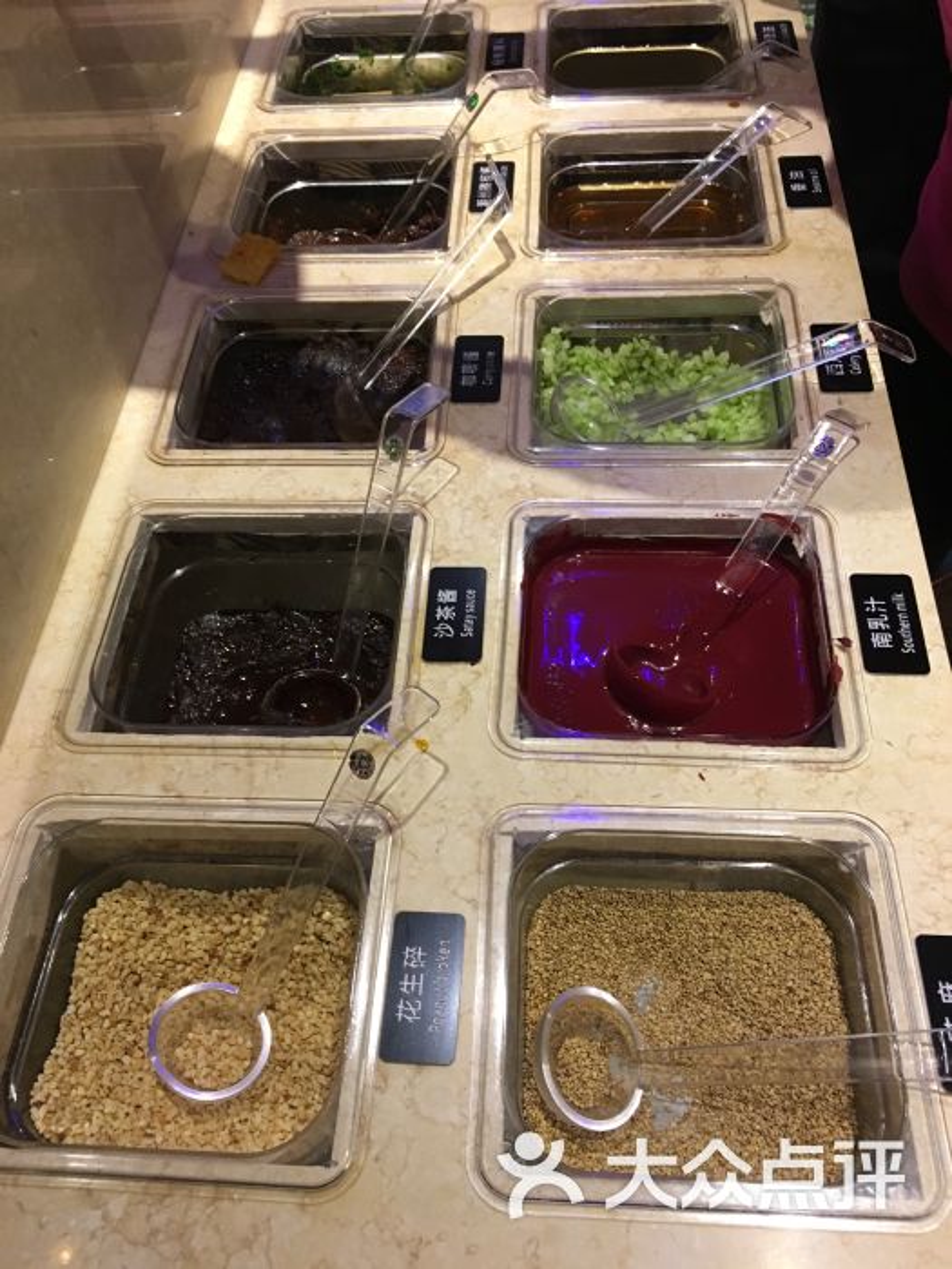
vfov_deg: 61.7
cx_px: 476
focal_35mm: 29
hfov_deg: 48.2
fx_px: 1063
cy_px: 634
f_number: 2.2
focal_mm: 4.15
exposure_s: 1/33
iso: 160
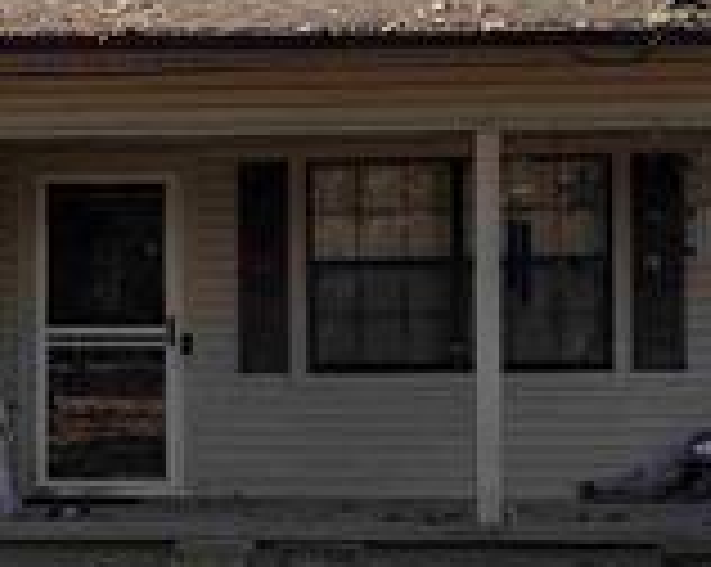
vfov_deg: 14.9
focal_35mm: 103
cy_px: 297
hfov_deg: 18.2
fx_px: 2165
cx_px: 18
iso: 50
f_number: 1.6
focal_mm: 5.96
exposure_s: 1/811
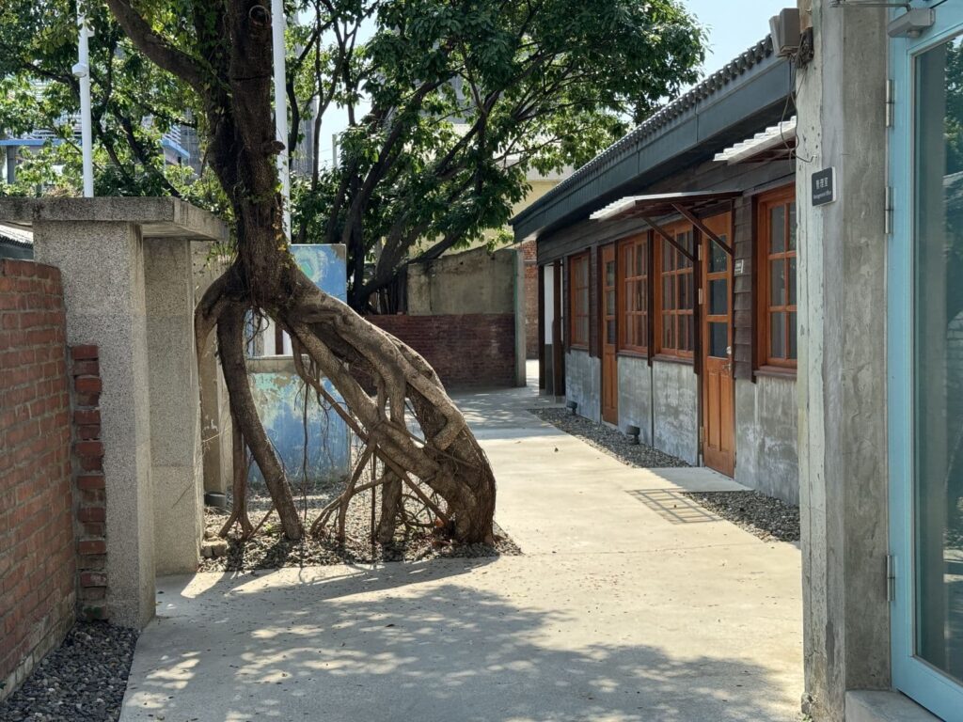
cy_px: 361
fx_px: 1335
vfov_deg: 30.3
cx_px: 482
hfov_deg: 39.7
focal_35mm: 48
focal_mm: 6.76
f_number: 1.78
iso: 64
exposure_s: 1/1524
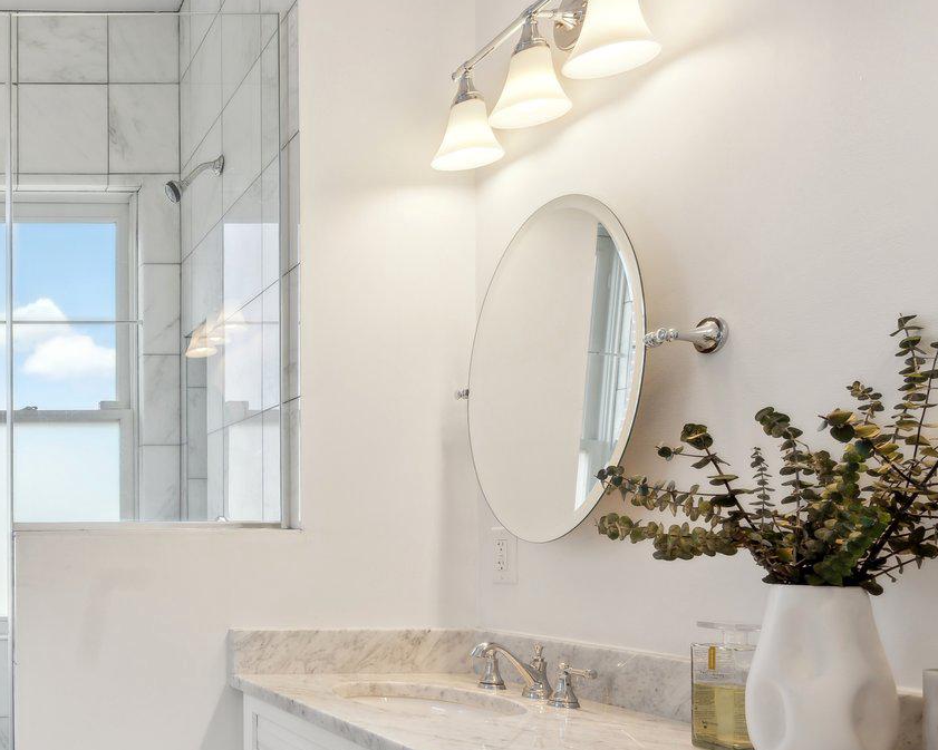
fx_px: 888
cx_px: -60
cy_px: 556
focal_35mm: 32
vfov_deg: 44.4
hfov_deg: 44.5
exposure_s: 1/25
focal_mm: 14
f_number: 7.1
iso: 100
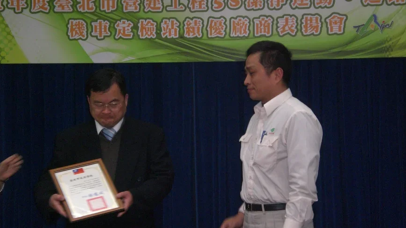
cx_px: 207
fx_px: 1055
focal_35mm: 98
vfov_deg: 12.4
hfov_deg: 21.8
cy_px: 81
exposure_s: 1/60
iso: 200
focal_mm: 14.49
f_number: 5
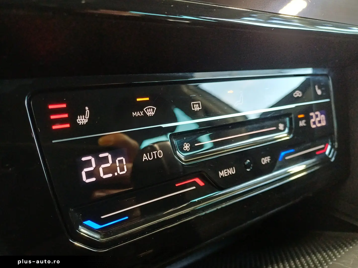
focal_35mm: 25
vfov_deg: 54.9
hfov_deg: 69.4
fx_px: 259
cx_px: 179
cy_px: 134
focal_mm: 4.65
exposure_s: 1/33.3
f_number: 1.8
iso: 400
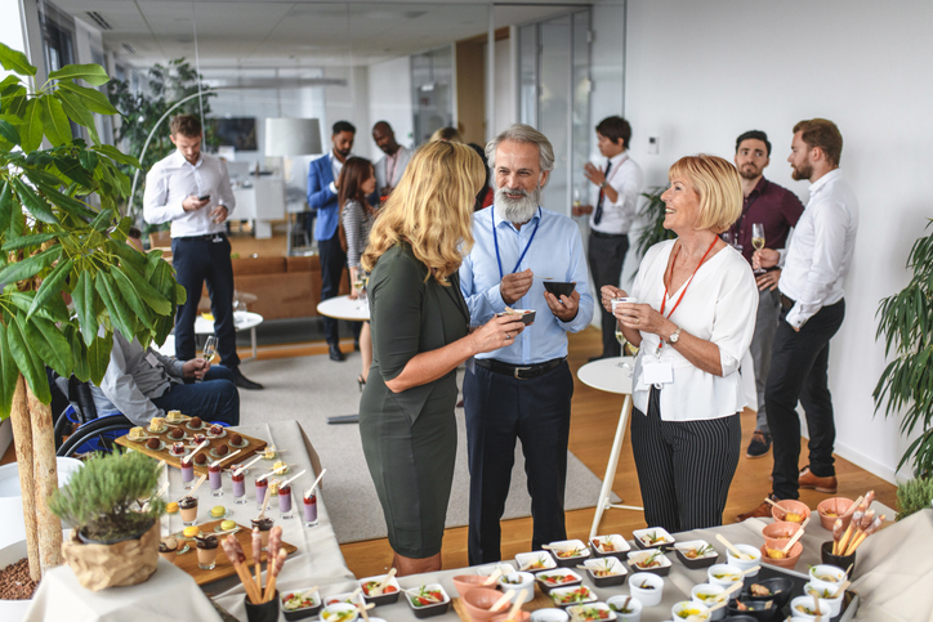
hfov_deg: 54.4
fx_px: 907
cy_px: 311
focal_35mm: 35
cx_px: 466
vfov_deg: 37.9
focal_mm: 35
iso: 720
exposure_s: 1/200
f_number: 1.6
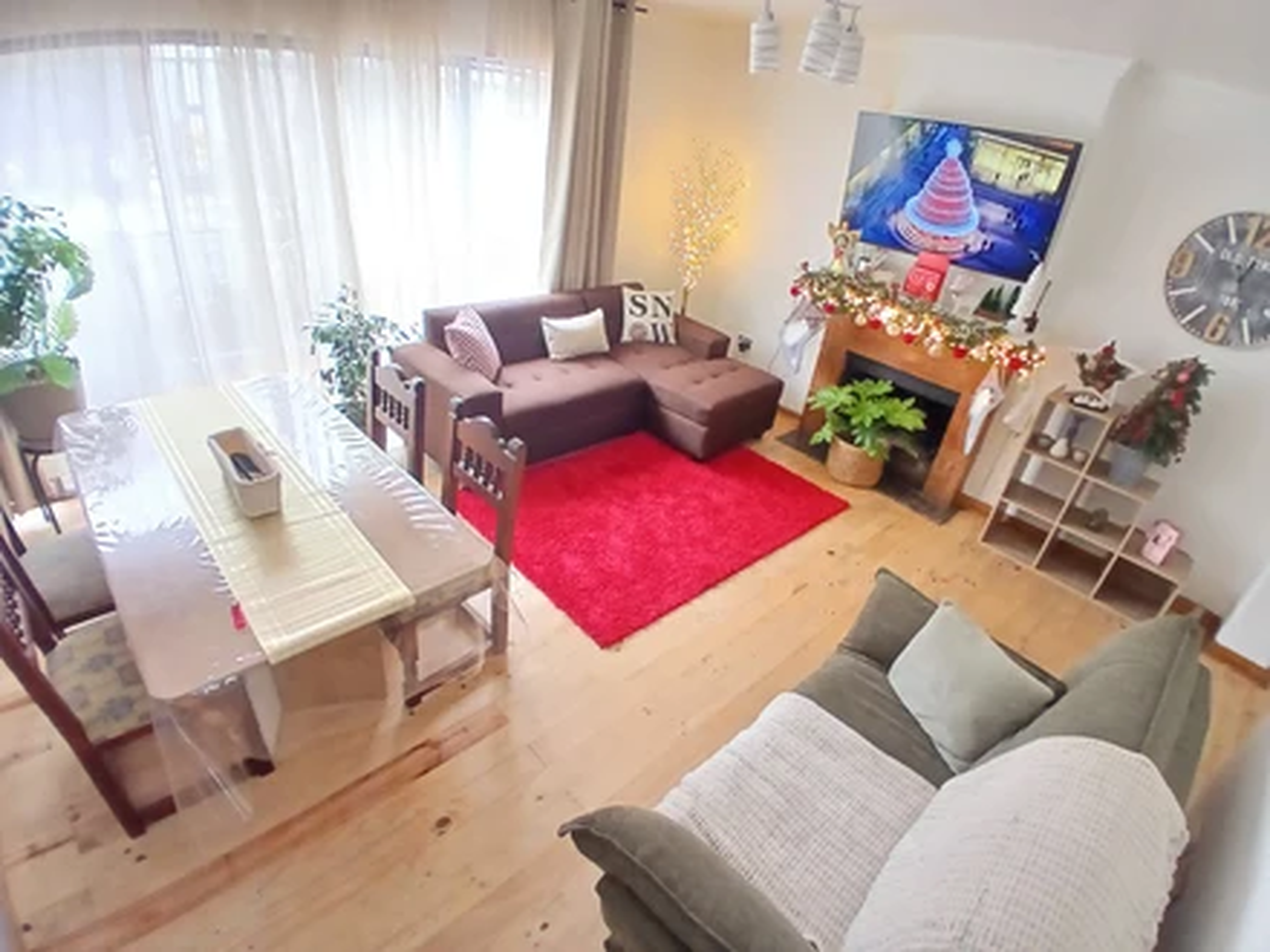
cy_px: 476
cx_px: 635
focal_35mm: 17
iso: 200
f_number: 2.2
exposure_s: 1/33
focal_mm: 1.4
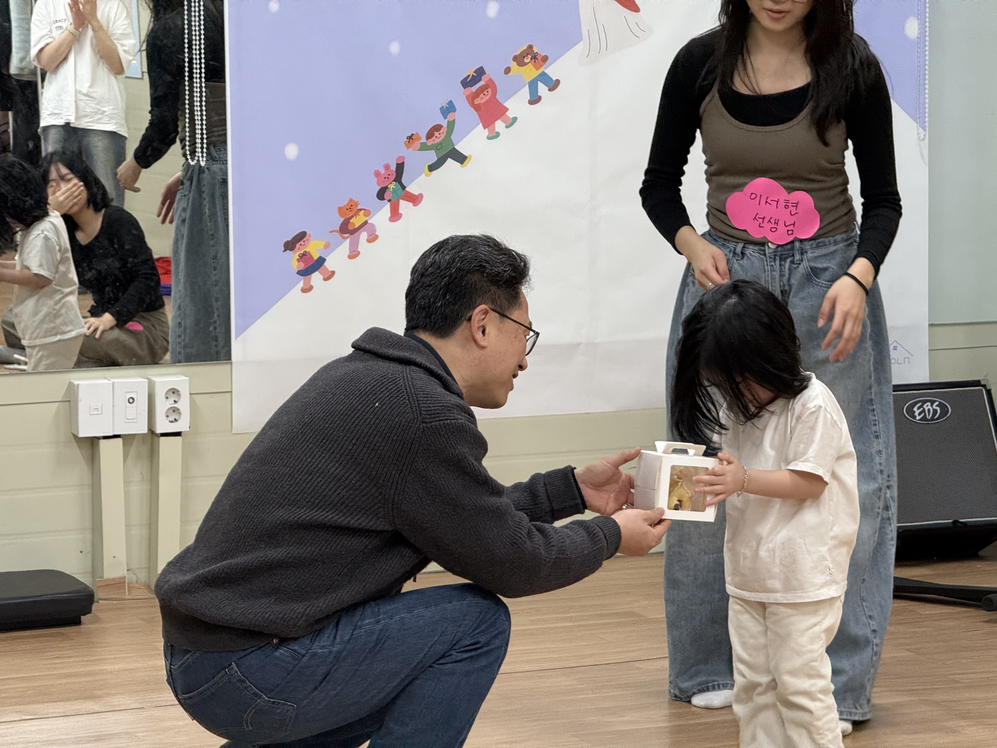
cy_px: 374
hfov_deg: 16.4
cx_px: 498
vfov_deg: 12.3
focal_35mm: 120
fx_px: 3456
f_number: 2.8
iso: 200
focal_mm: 15.66
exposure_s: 1/60
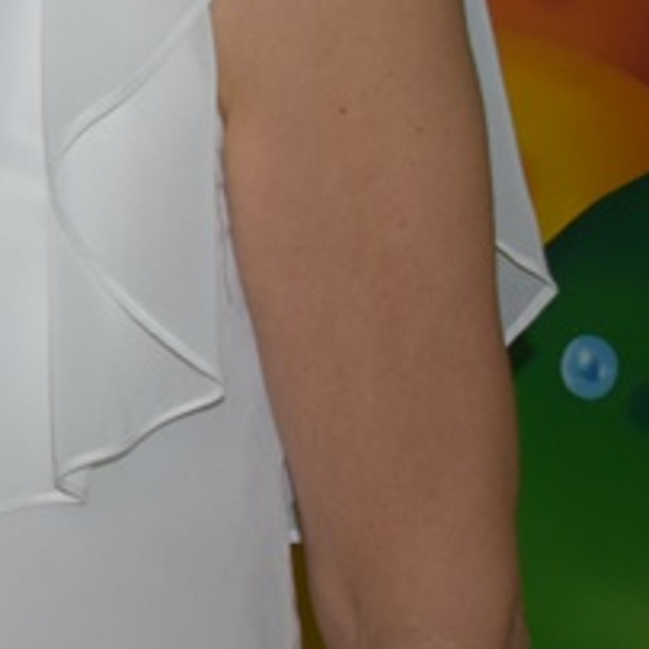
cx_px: -927
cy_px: -174
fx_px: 3948
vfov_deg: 9.3
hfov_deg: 8.5
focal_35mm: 186
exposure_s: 1/30
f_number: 4.2
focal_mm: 29
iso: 640
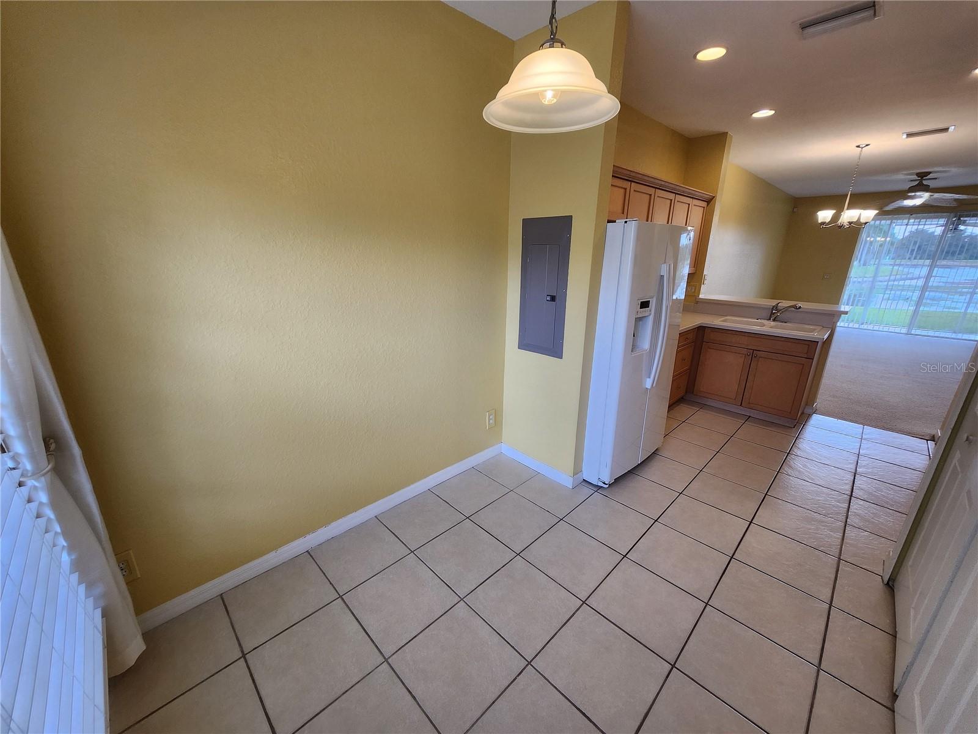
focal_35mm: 13
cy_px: 367
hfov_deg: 106.2
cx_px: 489
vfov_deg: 89.9
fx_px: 367
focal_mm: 1.74
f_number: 2.2
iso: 64
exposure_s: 1/60
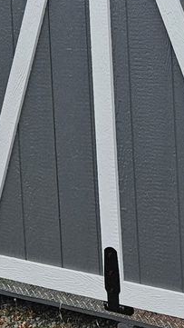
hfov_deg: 10.4
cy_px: -6
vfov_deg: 18.7
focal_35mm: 111
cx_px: 298
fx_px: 963
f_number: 1.8
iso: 80
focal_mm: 5.4
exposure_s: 1/2000
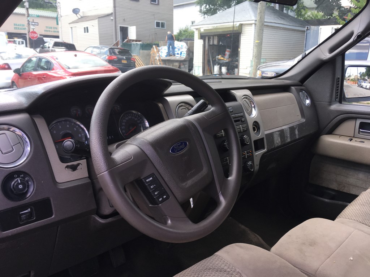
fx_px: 310
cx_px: 185
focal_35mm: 29
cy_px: 138
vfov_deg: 48.2
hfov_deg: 61.7
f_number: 2.2
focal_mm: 4.15
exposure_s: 1/120
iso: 25
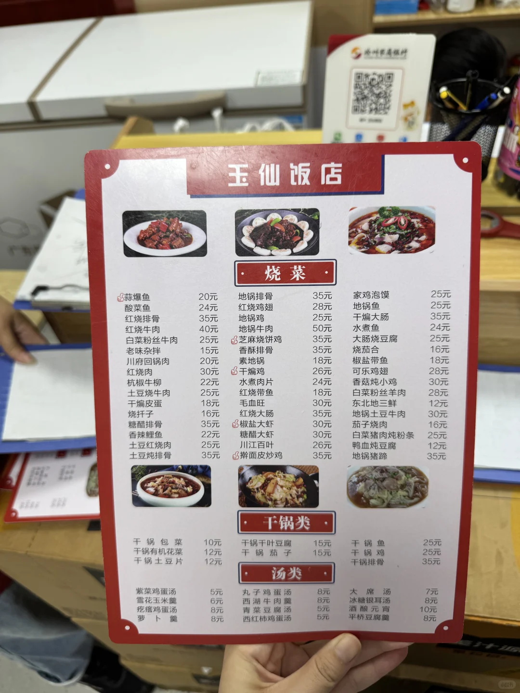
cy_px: 346
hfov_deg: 56.8
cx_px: 260
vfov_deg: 71.6
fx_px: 481
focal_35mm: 24
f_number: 1.78
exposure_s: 1/121
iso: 50
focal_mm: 6.76
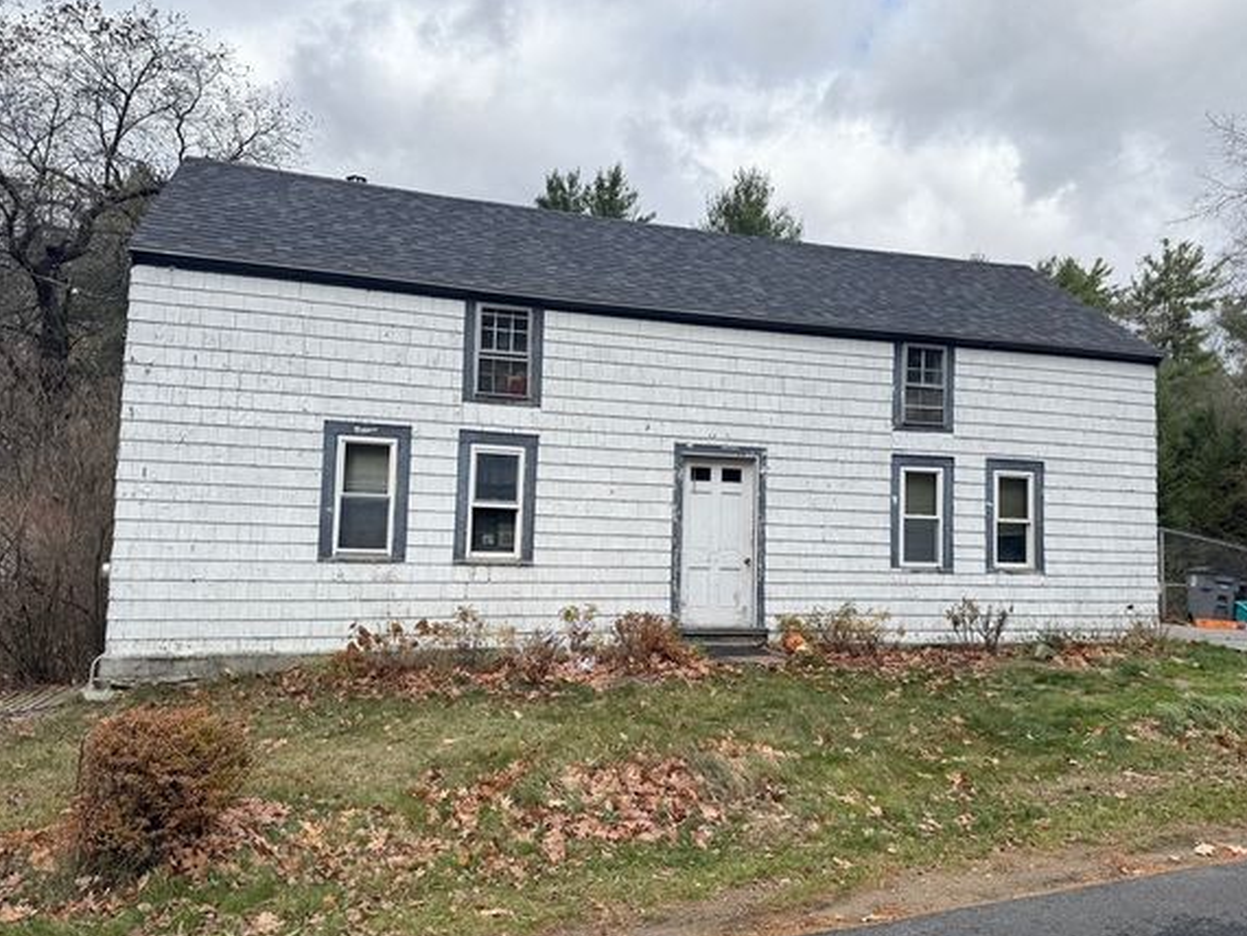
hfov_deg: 69.4
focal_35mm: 25
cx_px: 613
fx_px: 901
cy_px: 478
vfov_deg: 54.9
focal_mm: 6.76
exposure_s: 1/2604
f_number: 1.78
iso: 80
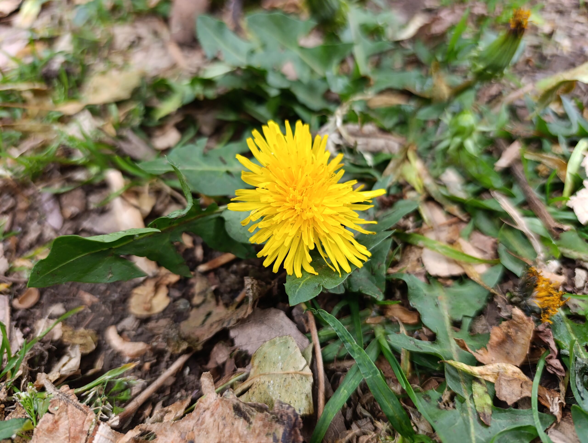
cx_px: 294
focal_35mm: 23
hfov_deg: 73.8
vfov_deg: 59.0
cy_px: 222
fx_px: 391
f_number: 1.6
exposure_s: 1/120
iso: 160
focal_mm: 6.14
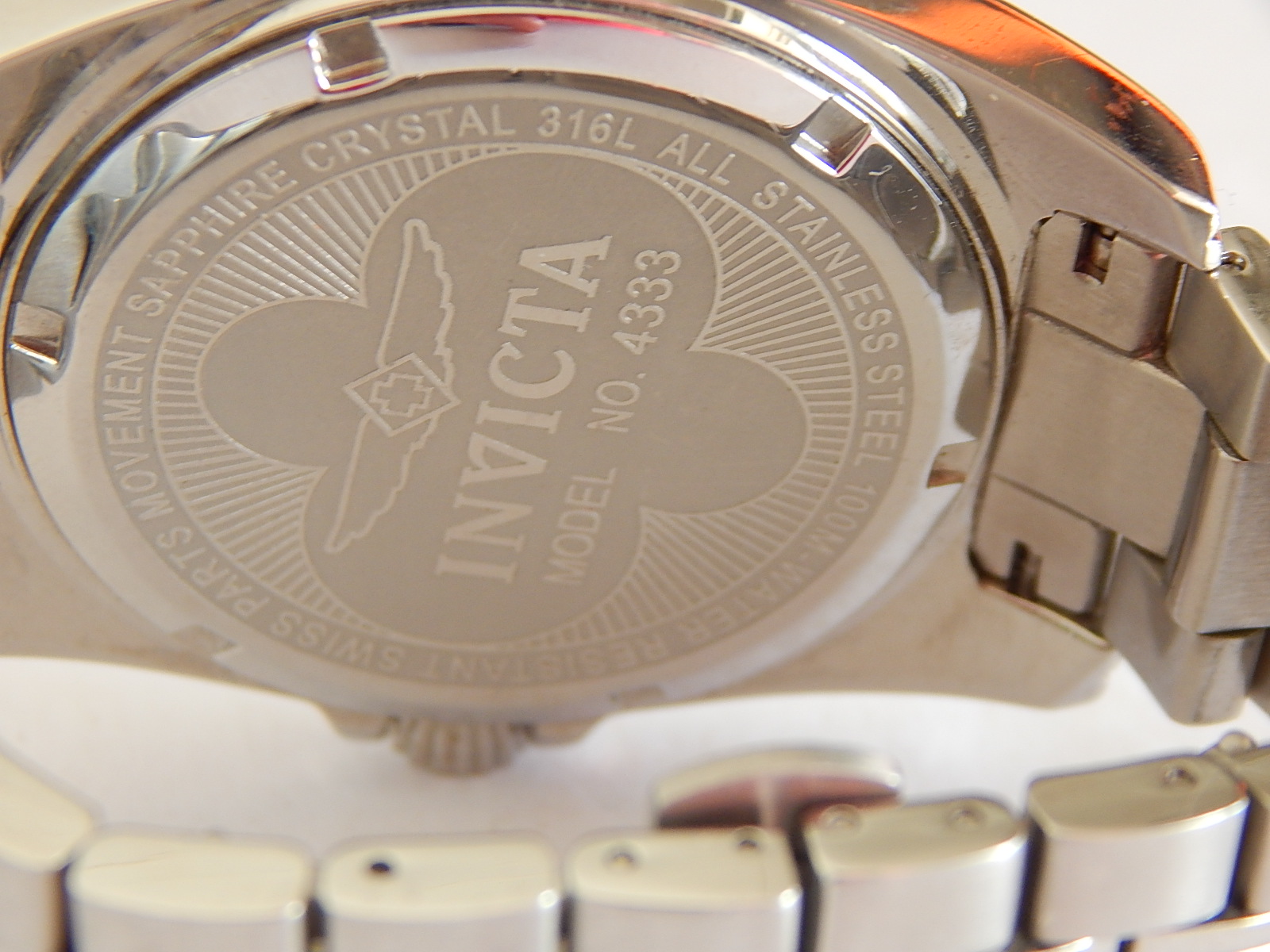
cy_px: 476
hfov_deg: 15.1
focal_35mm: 131
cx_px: 635
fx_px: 4806
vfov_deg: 11.3
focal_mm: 23.4
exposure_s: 1/30
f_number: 4.8
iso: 200
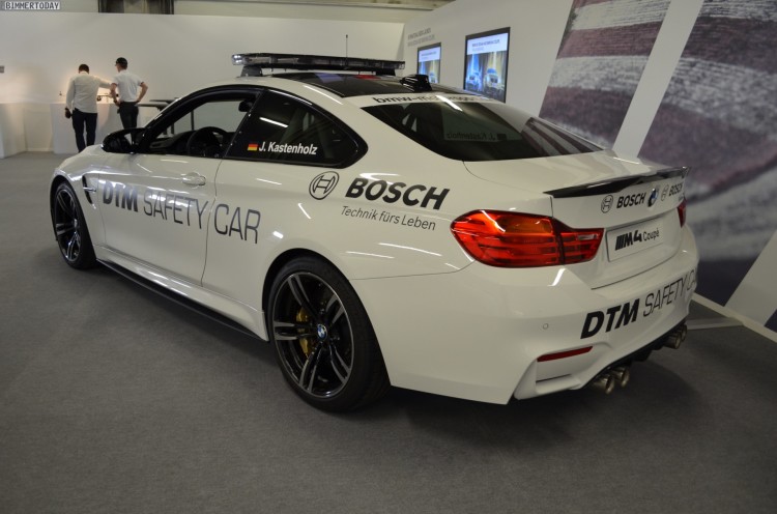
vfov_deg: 43.4
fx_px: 646
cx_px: 388
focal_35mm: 30
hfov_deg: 62.1
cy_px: 257
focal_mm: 20
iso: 560
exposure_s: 1/60
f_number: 4
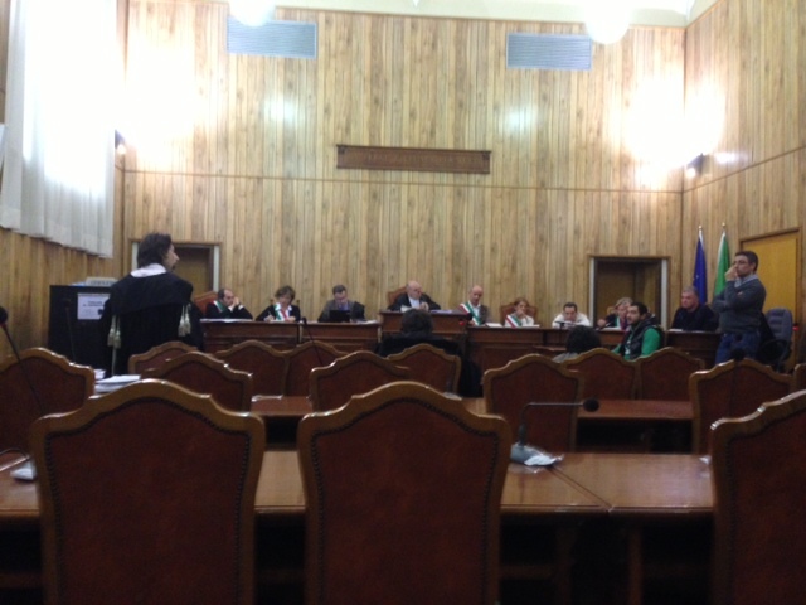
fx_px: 768
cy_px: 302
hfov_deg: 55.4
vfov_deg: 42.9
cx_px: 403
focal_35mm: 33
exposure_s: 1/20
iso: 320
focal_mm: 4.13
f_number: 2.4
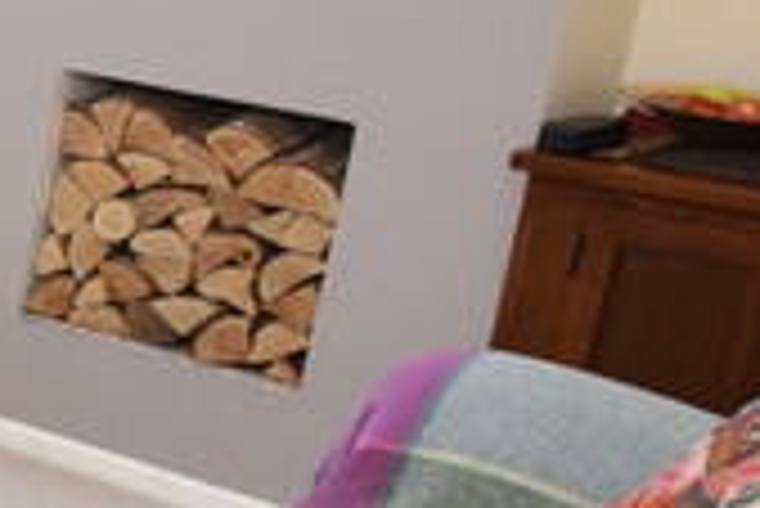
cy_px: 258
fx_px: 1923
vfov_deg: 15.1
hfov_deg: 14.6
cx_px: -1052
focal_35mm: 91
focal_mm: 10
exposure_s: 1/200
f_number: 5
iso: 360
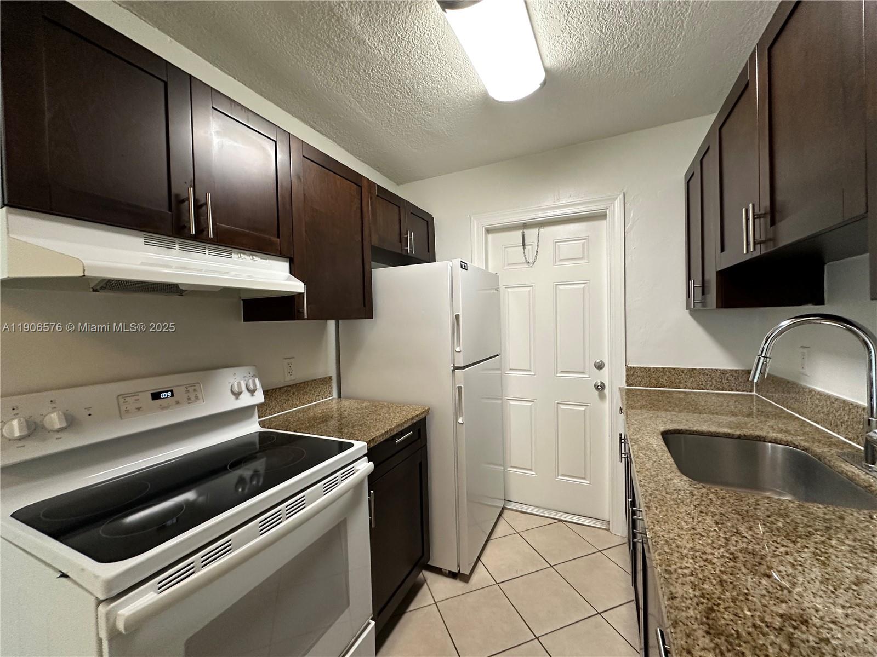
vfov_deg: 85.7
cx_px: 438
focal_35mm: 14
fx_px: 355
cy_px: 328
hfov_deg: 102.1
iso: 200
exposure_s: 1/60
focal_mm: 2.22
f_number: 2.2
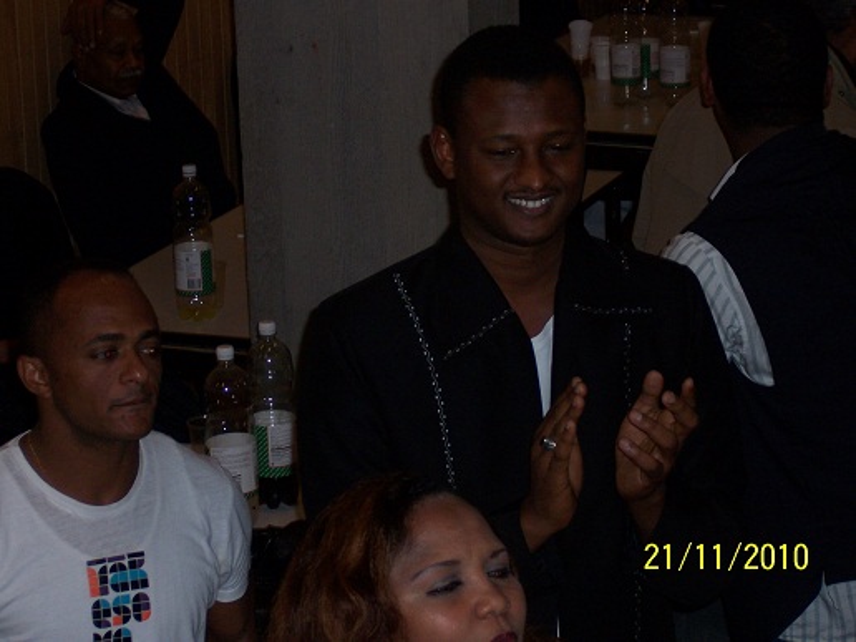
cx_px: 428
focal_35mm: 132
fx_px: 3264
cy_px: 321
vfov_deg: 11.2
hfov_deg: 14.9
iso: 140
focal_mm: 22
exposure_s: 1/125
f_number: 4.8
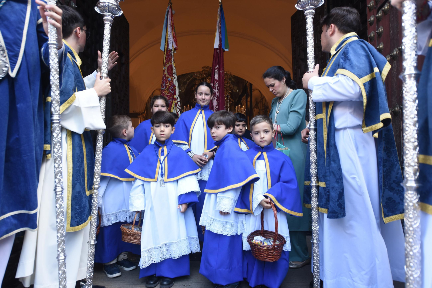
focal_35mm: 24
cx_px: 216
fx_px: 288
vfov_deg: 53.2
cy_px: 144
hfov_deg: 73.7
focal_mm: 24
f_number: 3.5
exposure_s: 1/250
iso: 560
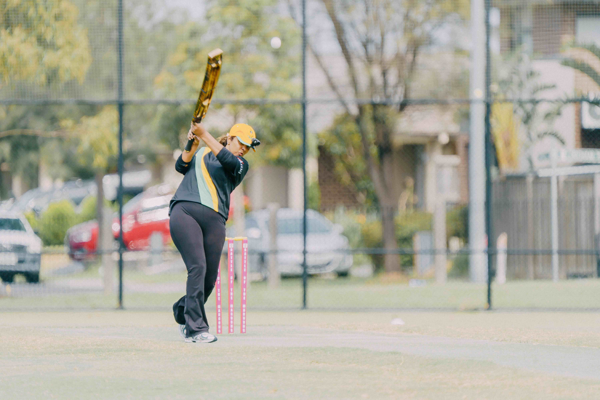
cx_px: 300
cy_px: 200
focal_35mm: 600
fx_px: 9999
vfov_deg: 2.3
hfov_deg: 3.4
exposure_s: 1/640
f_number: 6.3
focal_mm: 600
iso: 320
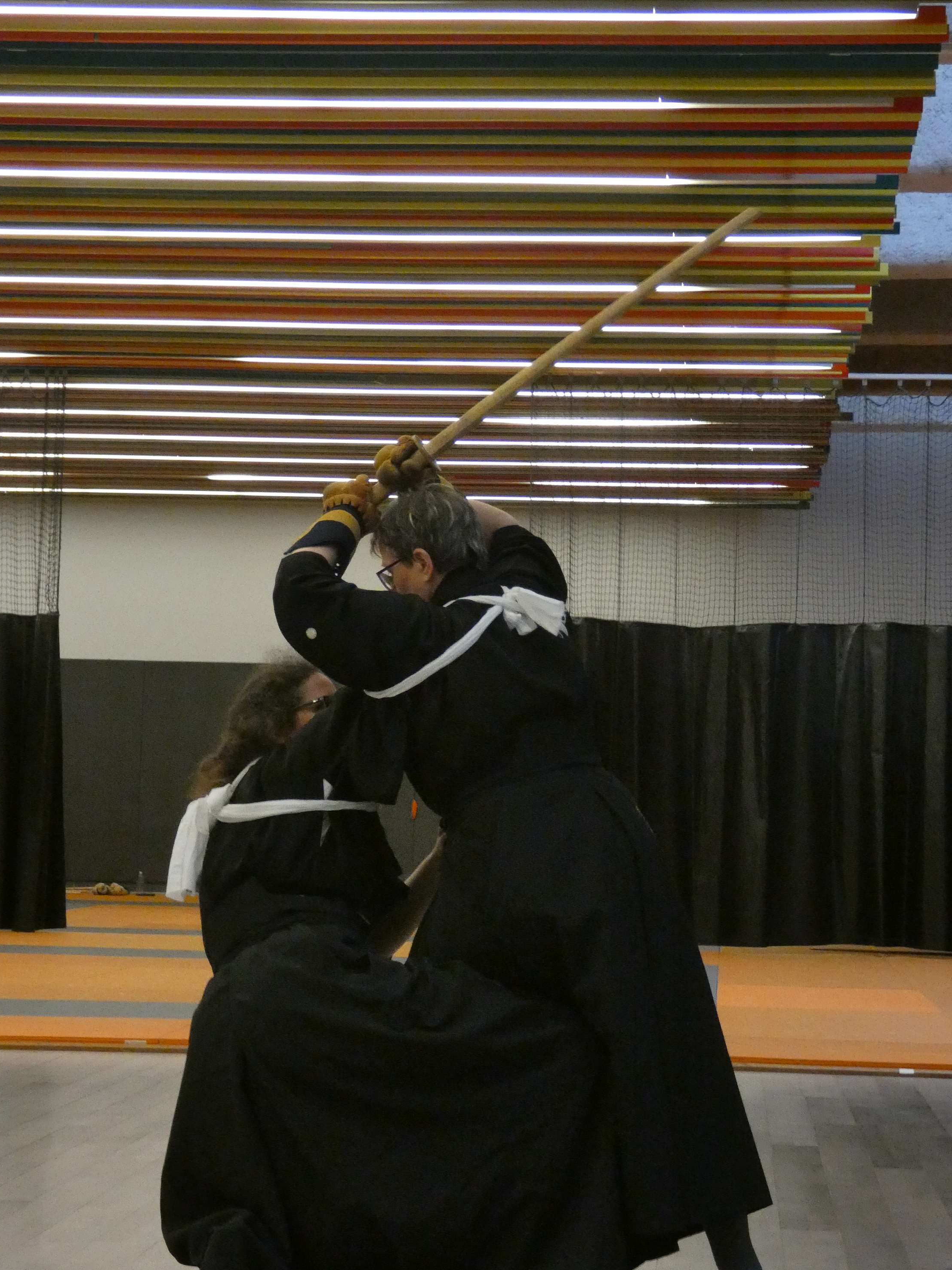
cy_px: 556
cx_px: 457
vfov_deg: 22.0
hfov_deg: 16.6
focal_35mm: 89
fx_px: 3264
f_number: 4.4
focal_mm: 13.7
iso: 1000
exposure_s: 1/125
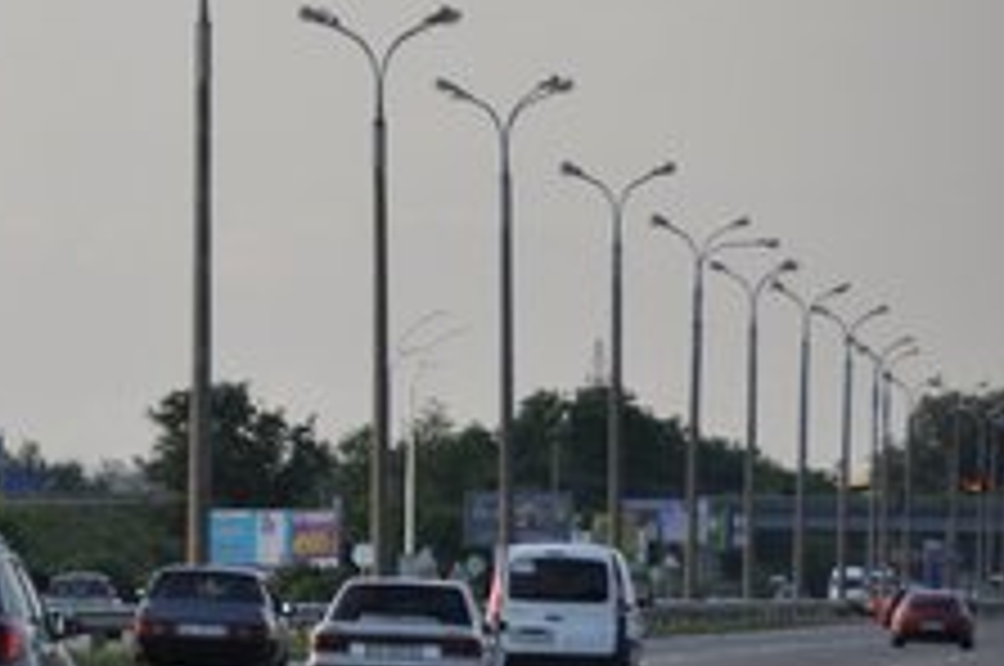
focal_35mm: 504
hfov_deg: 4.1
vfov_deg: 2.7
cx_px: -187
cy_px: 457
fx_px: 14042
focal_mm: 135
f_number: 5.6
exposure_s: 1/1000
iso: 500
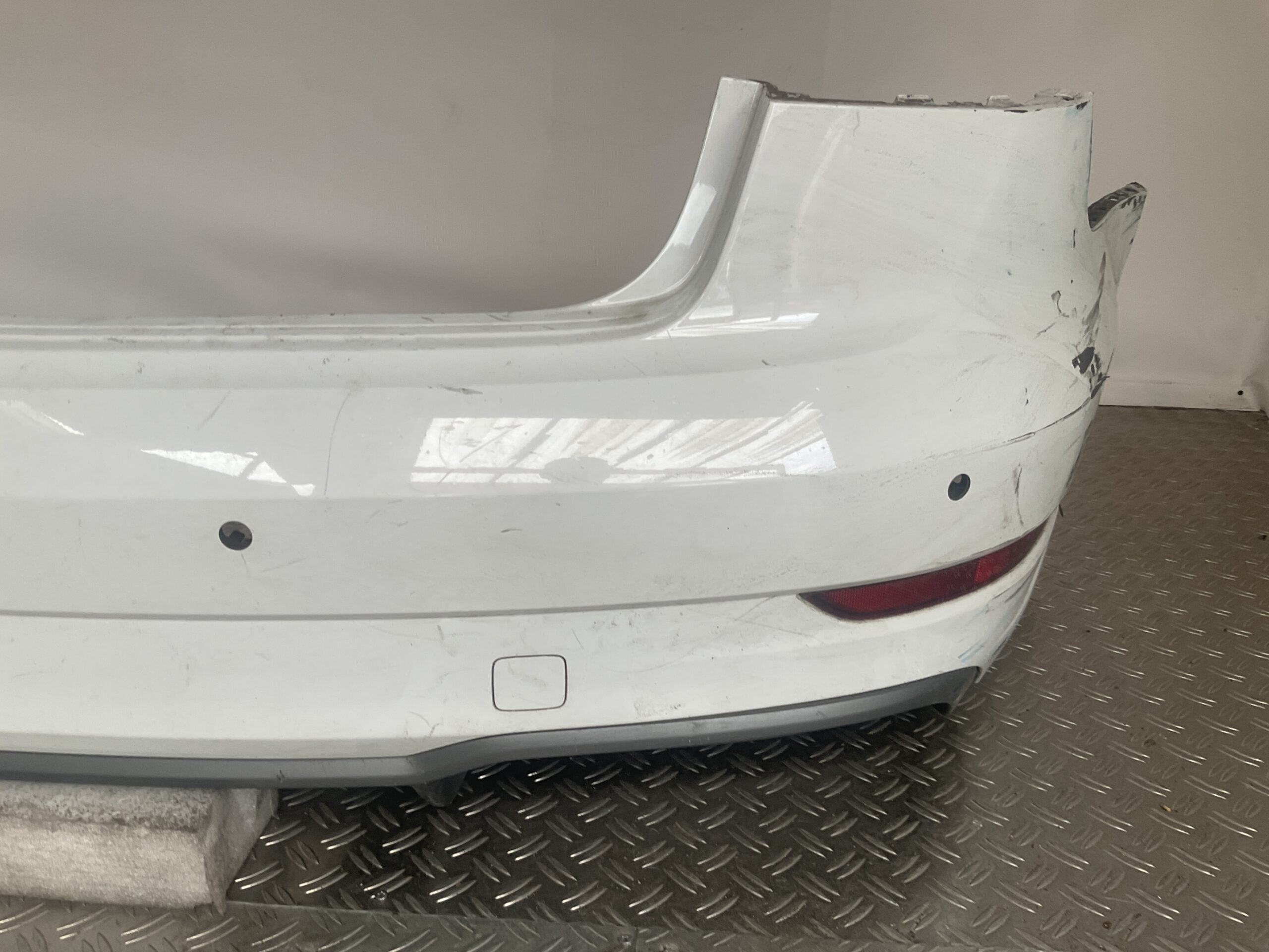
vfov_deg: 48.2
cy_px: 476
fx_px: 1063
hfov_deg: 61.7
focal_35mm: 29
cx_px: 634
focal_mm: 3
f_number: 1.8
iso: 25
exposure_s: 1/100
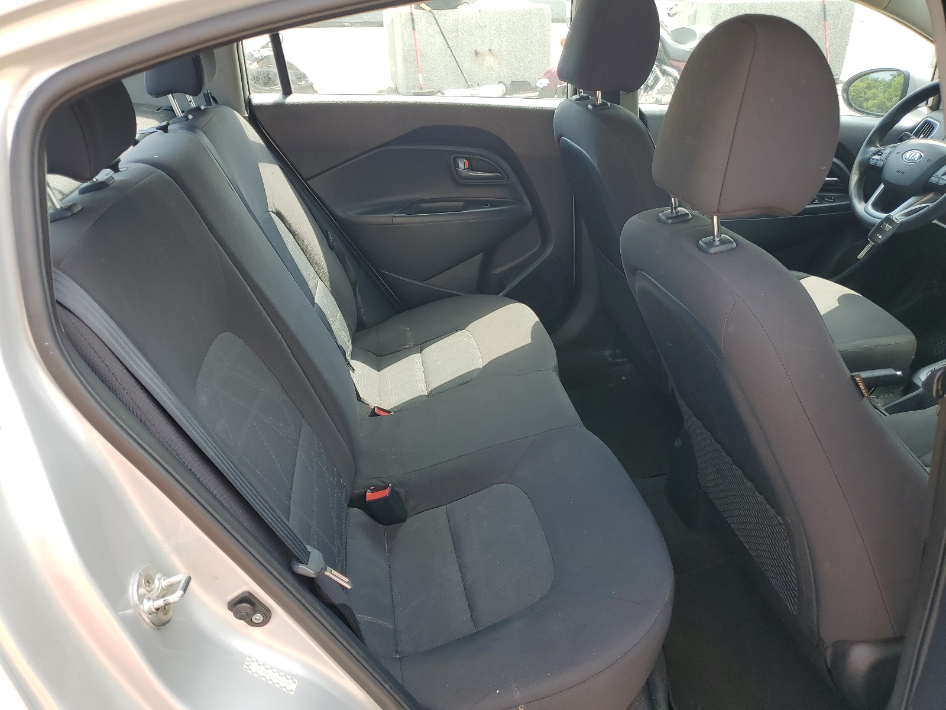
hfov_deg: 67.3
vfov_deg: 53.1
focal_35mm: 26
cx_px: 473
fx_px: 711
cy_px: 355
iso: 50
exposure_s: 1/476
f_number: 1.5
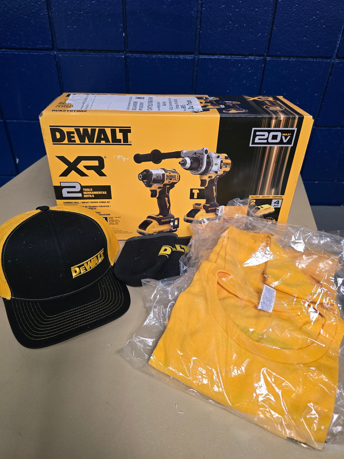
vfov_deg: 73.9
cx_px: 172
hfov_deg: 58.9
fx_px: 305
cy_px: 230
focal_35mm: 23
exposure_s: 1/120
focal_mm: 6.3
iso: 640
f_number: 1.7
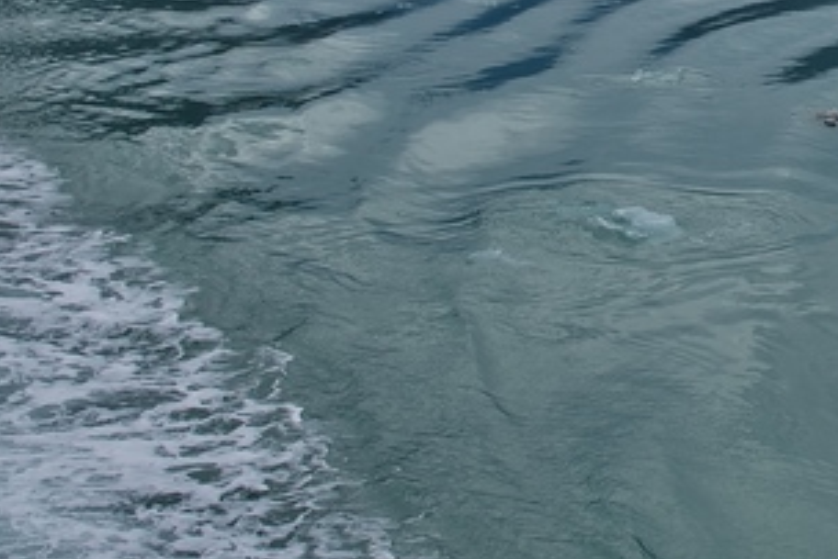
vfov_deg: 13.3
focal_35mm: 101
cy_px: -36
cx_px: 918
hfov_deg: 19.4
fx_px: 2352
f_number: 8
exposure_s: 1/250
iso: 100
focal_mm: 24
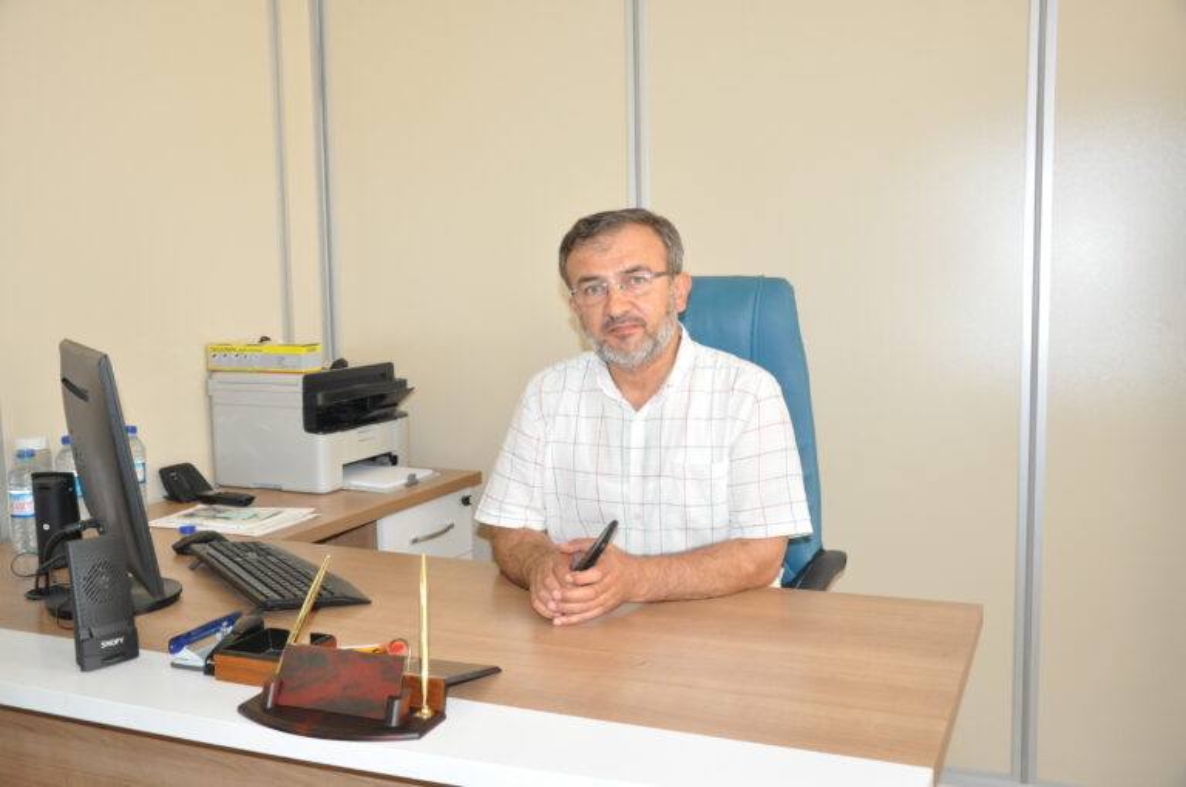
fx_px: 1184
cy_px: 394
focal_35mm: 36
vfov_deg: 36.8
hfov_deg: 53.2
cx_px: 593
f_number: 3.8
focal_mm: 24
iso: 1000
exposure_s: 1/40
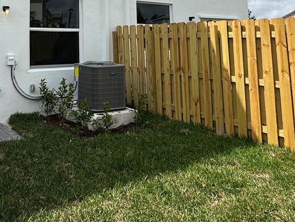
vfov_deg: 33.3
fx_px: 332
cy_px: -7
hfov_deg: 46.1
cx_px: 72
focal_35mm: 39
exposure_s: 1/2398
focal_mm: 2.22
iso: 40
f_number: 2.2
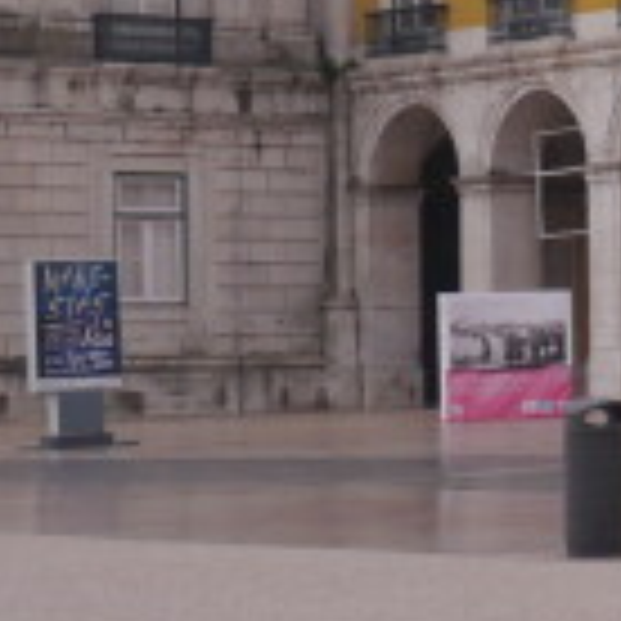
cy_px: 106
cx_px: 1616
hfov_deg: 8.5
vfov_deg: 9.5
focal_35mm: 184
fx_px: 3735
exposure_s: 1/160
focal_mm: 14
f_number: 7.1
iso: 160
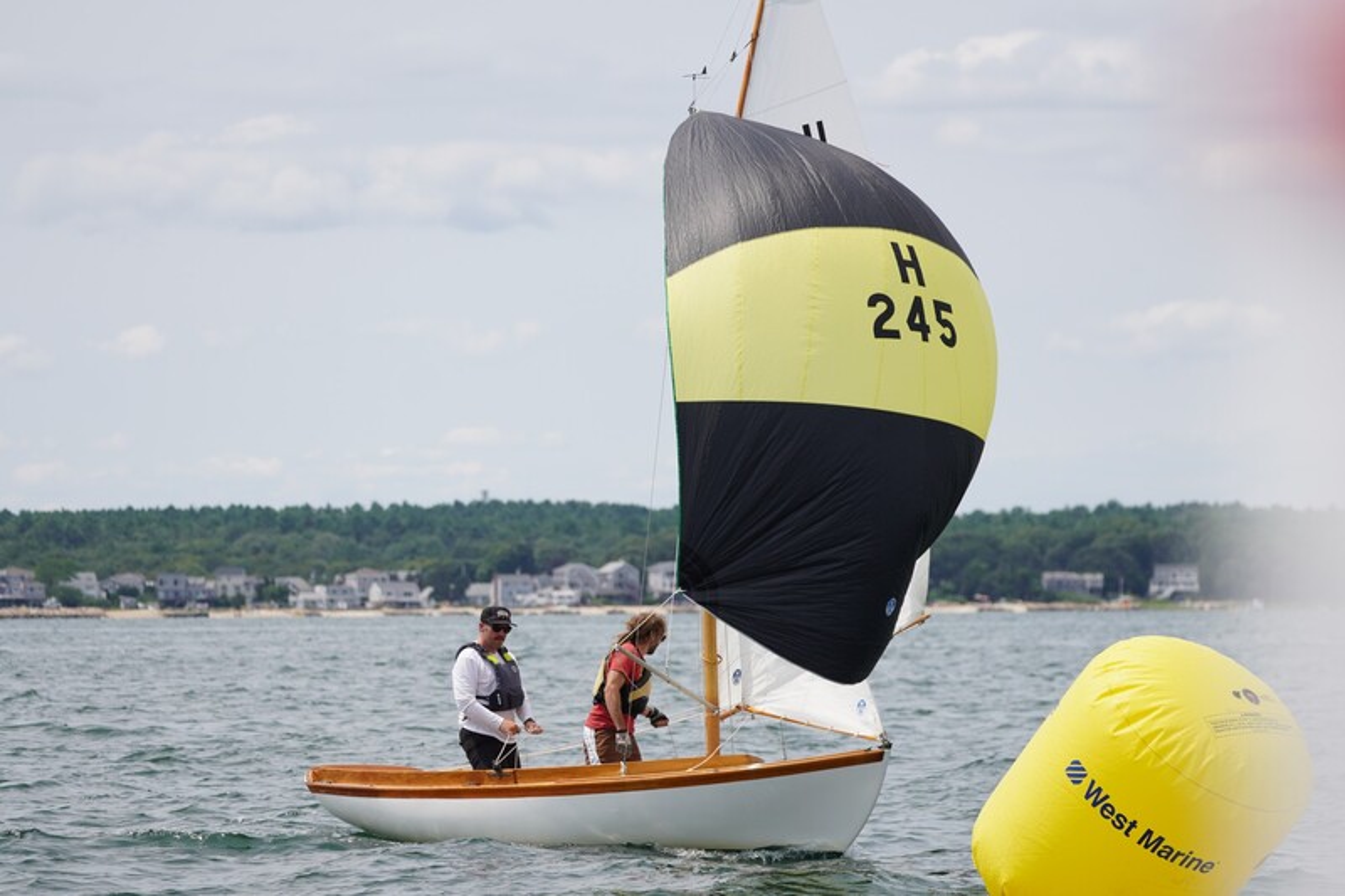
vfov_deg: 6.1
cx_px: 672
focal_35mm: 225
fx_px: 8404
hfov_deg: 9.2
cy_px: 448
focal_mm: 150
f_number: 5
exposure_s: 1/1250
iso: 160
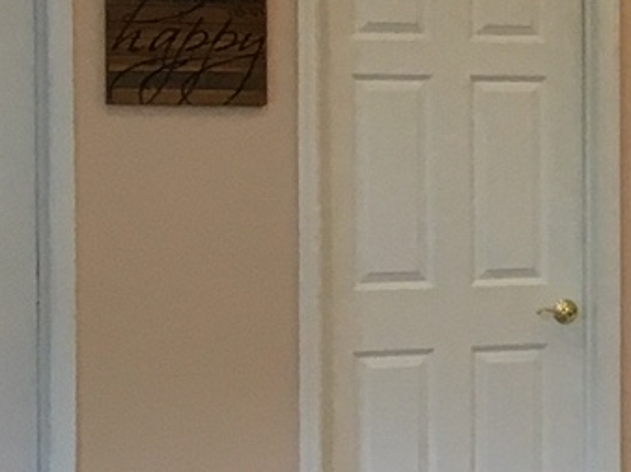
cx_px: 1725
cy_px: 198
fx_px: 3151
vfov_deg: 8.6
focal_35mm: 173
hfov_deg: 9.6
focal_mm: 4.15
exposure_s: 1/30
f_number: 2.2
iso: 32
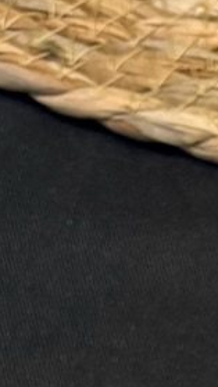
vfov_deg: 8.3
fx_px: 2137
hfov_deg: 5.8
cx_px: 239
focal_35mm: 208
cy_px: 1257
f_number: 1.6
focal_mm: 5.96
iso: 250
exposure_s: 1/60
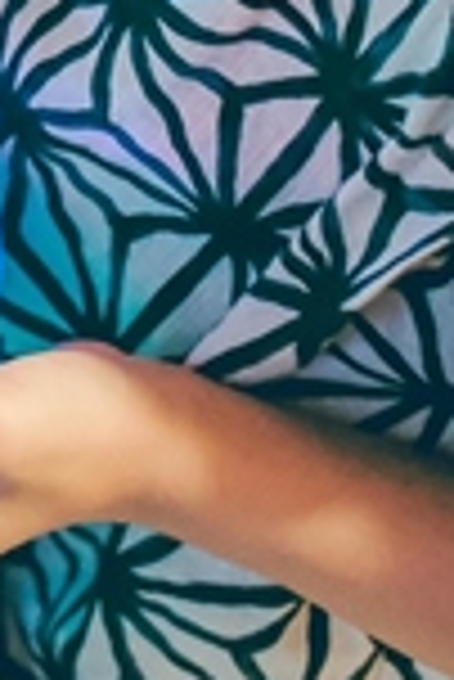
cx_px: 92
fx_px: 4227
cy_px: -423
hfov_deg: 6.1
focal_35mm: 224
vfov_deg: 8.9
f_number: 2
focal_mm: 35
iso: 10000
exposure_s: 1/50
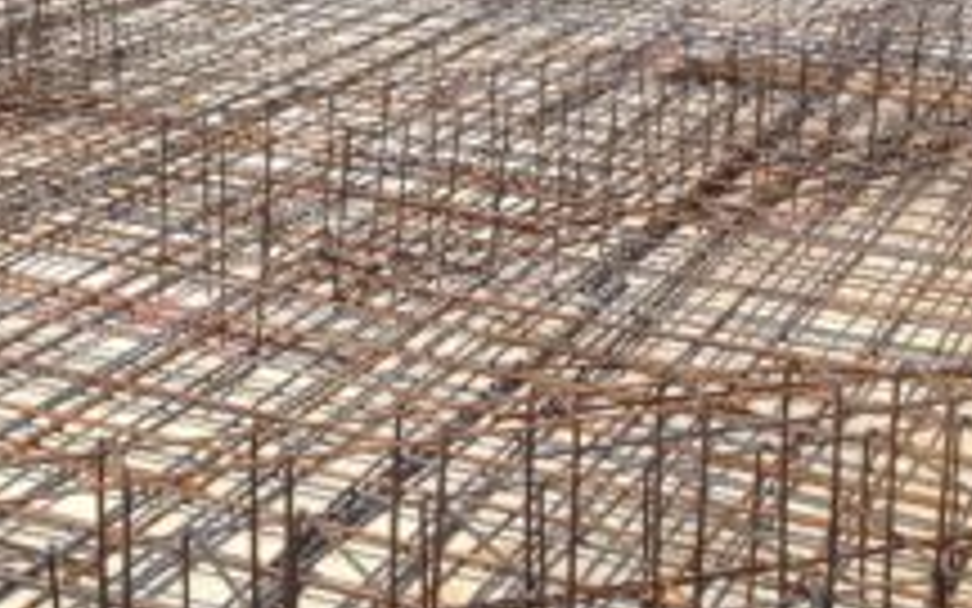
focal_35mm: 81
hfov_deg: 25.5
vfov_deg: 15.9
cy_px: 74
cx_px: 441
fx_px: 2146
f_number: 2.4
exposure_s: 1/1748
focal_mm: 4.12
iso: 50
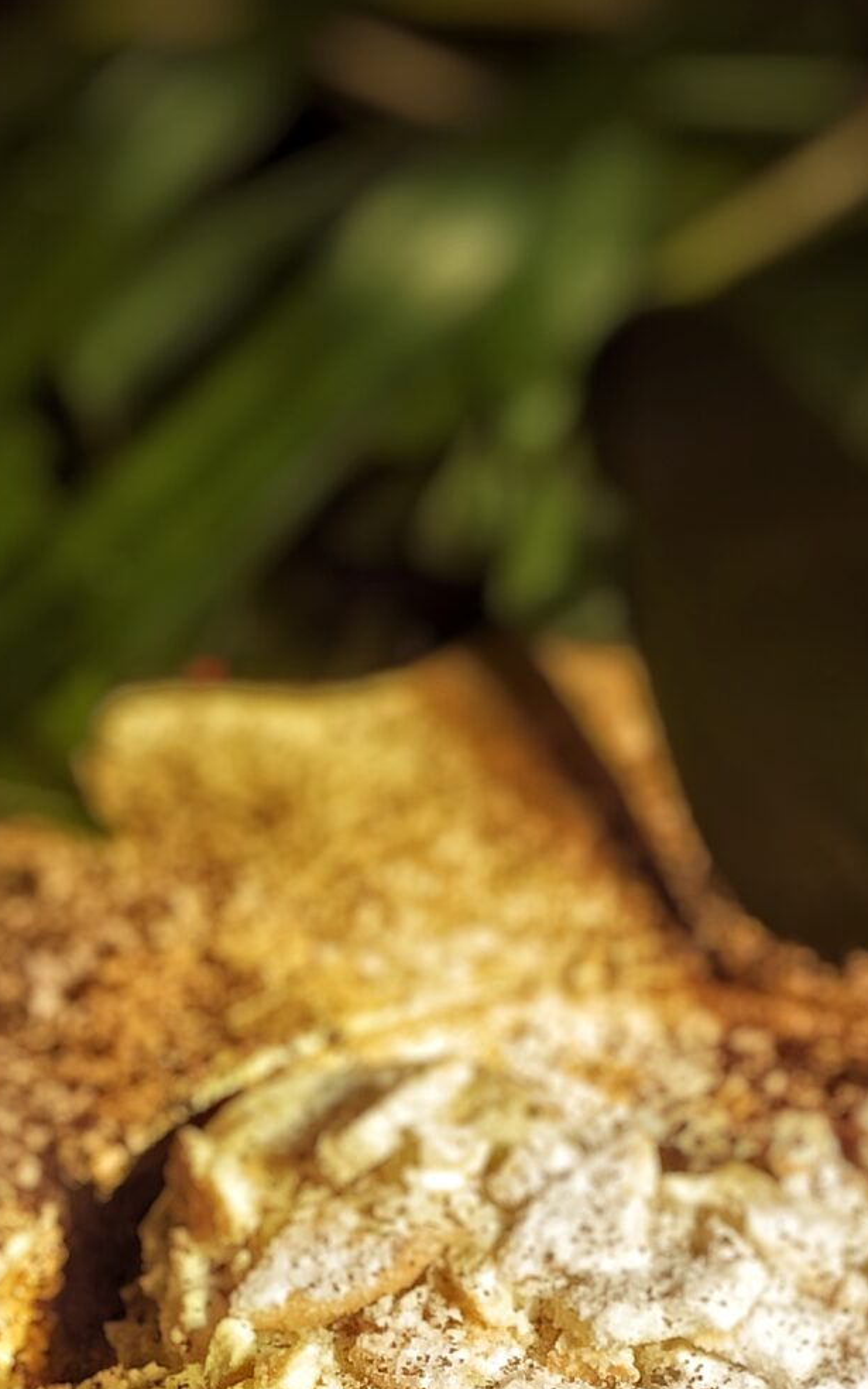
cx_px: 504
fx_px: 3028
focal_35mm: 80
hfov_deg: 16.3
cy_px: 1597
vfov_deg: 23.9
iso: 250
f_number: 2.2
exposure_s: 1/15
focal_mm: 4.15
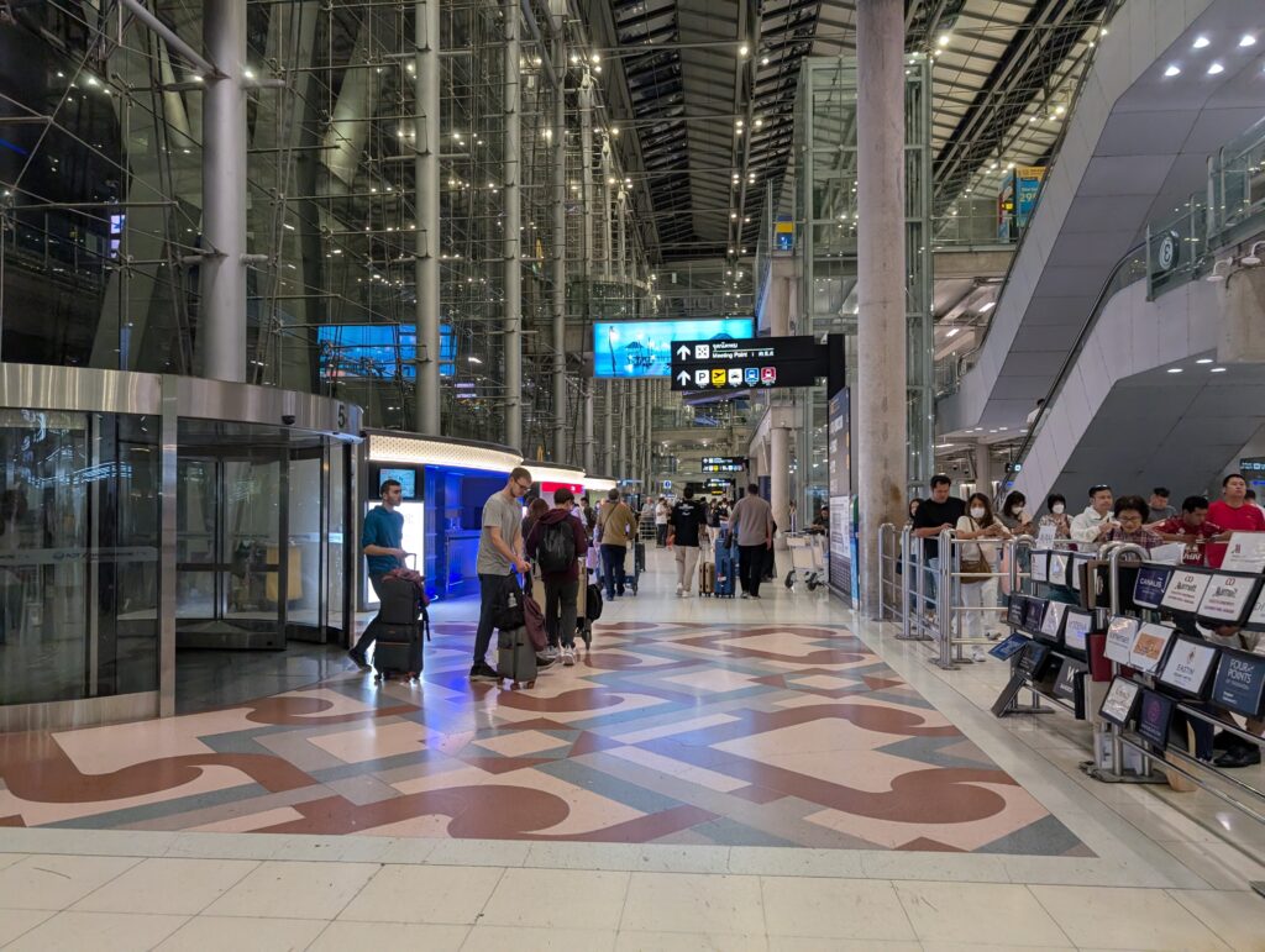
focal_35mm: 24
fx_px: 878
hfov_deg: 71.5
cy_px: 476
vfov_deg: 56.9
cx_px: 632
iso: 680
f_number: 1.68
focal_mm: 6.9
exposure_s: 1/412
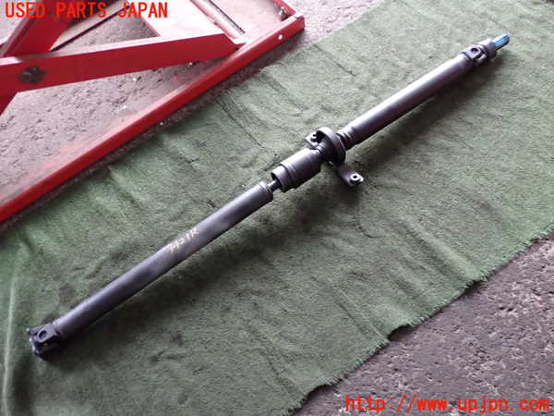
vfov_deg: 46.8
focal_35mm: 30
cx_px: 277
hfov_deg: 60.0
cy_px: 208
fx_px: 480
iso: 400
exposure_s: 1/30
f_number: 2.3
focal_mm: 5.4
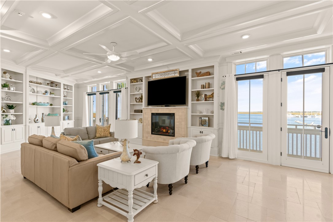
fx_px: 157
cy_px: 111
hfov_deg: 93.3
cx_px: 166
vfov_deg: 70.4
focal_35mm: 17
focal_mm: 17
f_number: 9
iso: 200
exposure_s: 1/4
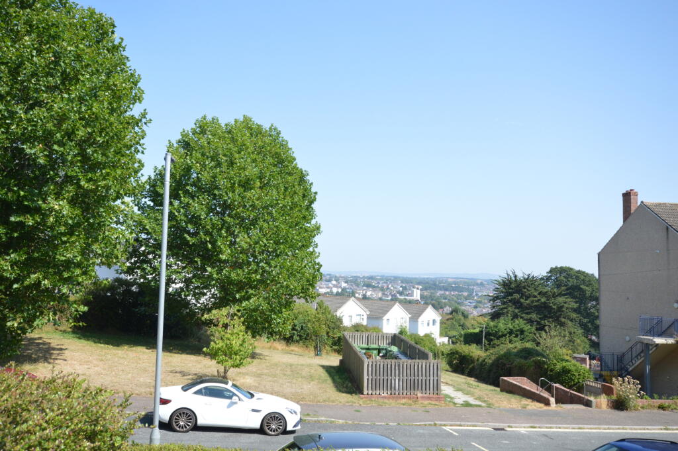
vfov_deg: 43.5
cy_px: 226
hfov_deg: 62.0
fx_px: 565
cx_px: 339
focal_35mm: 30
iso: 800
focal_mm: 20
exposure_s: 1/500
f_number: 11
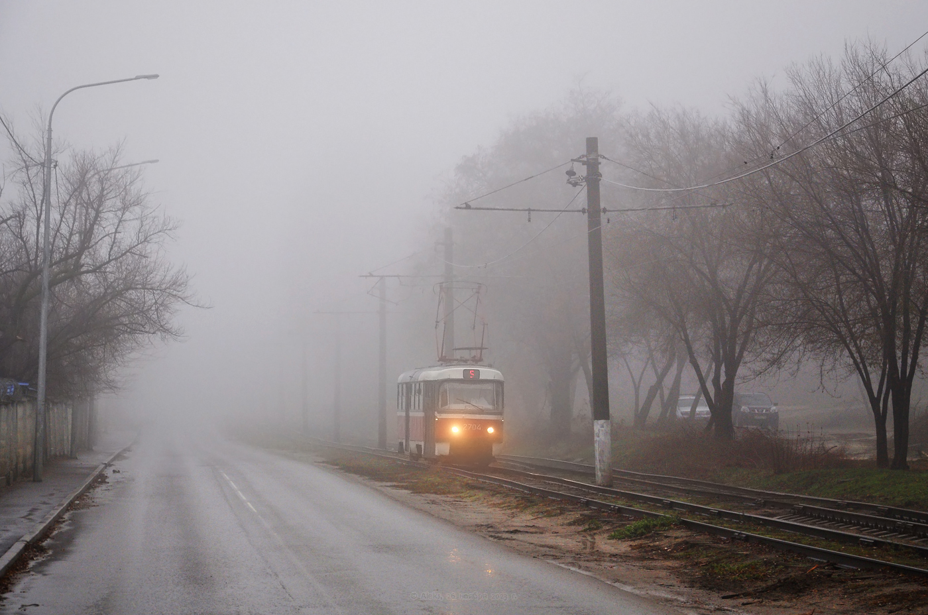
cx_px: 464
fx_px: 2702
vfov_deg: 13.0
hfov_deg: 19.5
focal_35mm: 105
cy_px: 308
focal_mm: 70
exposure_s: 1/250
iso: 400
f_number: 5.3
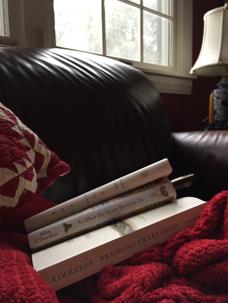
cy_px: 152
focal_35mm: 29
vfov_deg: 61.7
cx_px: 114
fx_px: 255
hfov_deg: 48.2
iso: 100
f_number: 2.2
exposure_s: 1/30
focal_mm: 4.15
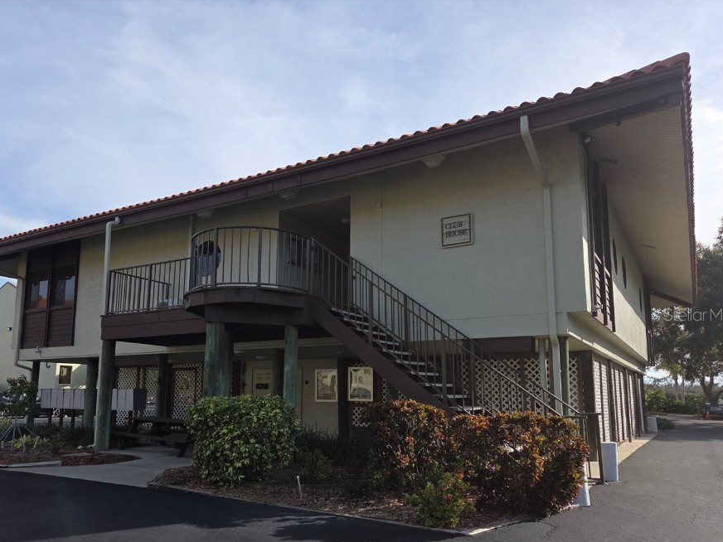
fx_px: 564
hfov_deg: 65.1
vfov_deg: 51.1
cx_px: 318
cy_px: 314
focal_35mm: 27
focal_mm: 5.4
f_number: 1.8
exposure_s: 1/1425
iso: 25
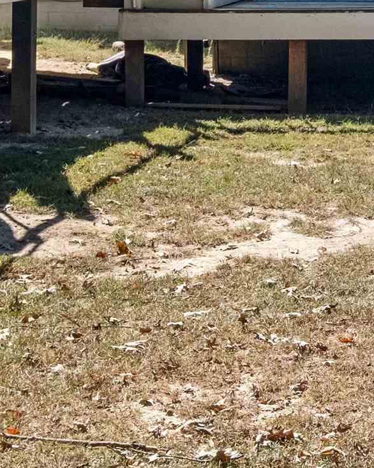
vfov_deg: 15.3
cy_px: -59
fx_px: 1689
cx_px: 561
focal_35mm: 122
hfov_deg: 12.1
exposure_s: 1/160
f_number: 8
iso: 800
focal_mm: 20.9
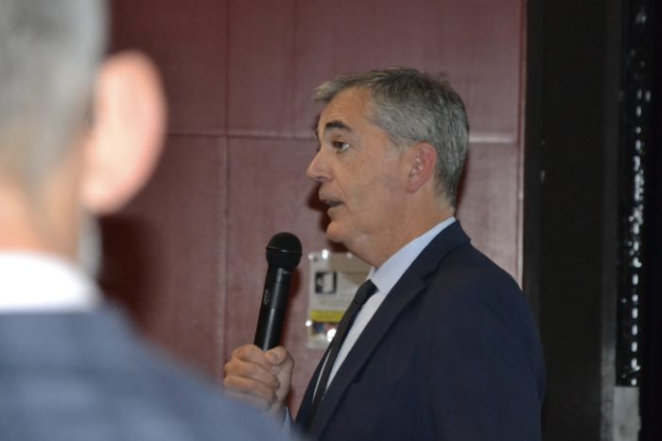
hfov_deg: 13.0
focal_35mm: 158
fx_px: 2895
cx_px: 331
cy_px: 220
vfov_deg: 8.7
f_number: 5.6
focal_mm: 105
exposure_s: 1/60
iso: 3200
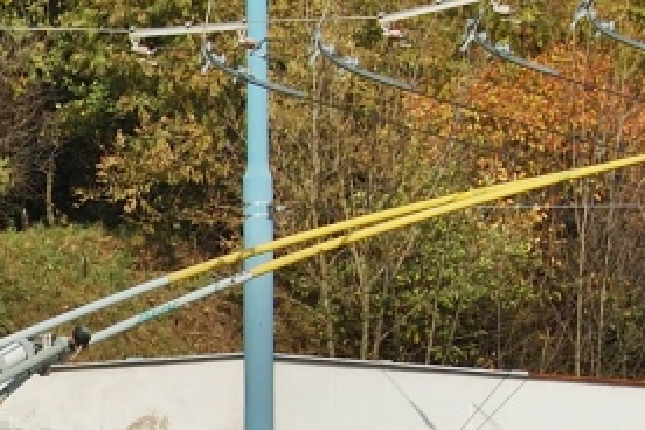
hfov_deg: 11.2
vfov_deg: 7.6
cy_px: 588
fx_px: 3189
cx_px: -217
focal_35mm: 178
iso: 200
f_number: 11
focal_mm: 32
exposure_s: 1/320
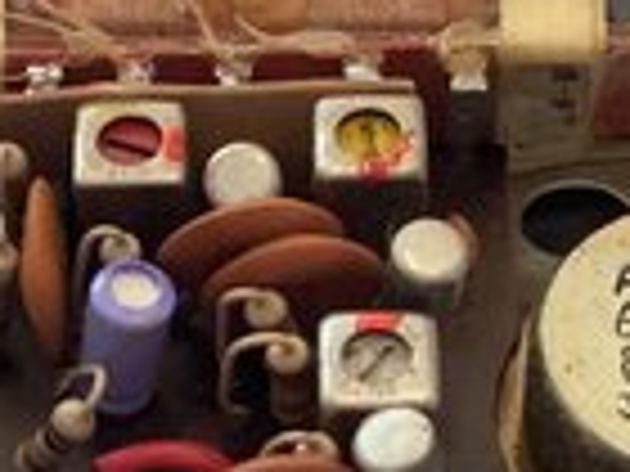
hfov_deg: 15.0
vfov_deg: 11.3
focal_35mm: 131
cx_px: 270
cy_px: 333
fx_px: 2384
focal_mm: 3.3
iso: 640
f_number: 2.4
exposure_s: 1/30
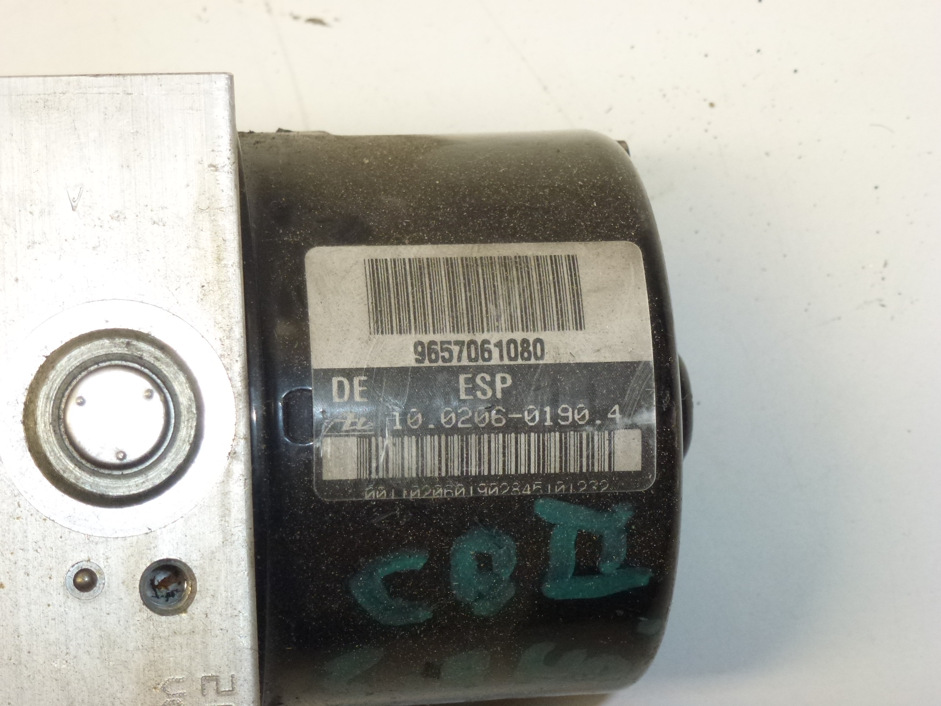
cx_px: 470
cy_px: 353
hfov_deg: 22.0
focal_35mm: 89
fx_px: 2419
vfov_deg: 16.6
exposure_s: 1/100
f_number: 4.9
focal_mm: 16
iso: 400
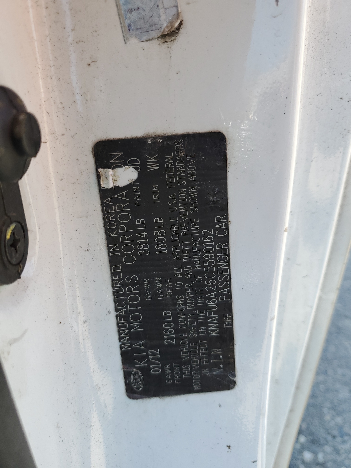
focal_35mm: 26
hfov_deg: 53.1
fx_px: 351
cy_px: 234
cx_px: 176
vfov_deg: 67.3
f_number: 1.5
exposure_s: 1/263
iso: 50
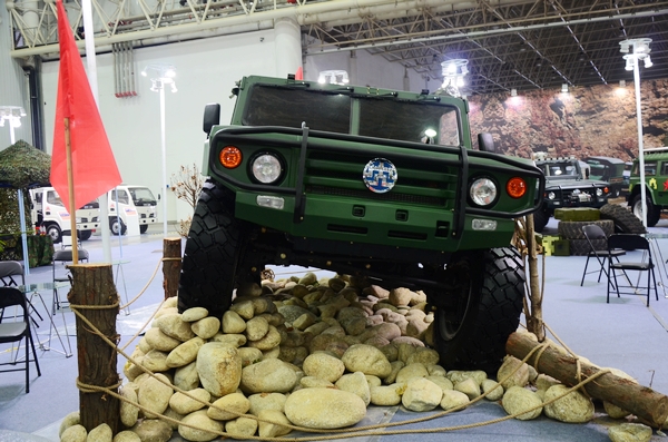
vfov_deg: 39.8
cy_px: 221
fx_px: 611
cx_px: 334
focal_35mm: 33
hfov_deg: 57.3
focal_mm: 22
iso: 450
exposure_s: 1/30
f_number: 3.8
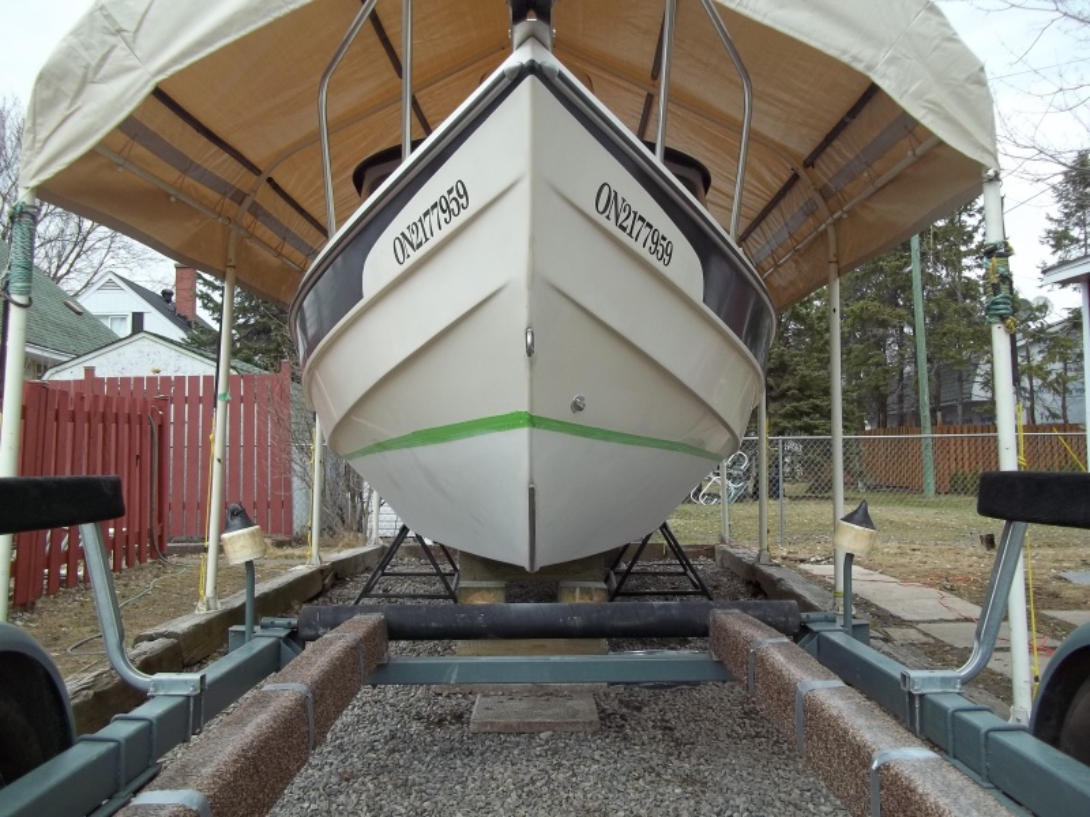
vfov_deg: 44.2
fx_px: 1008
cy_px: 408
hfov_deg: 56.8
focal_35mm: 32
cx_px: 545
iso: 64
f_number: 2.9
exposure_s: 1/400
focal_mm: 5.7
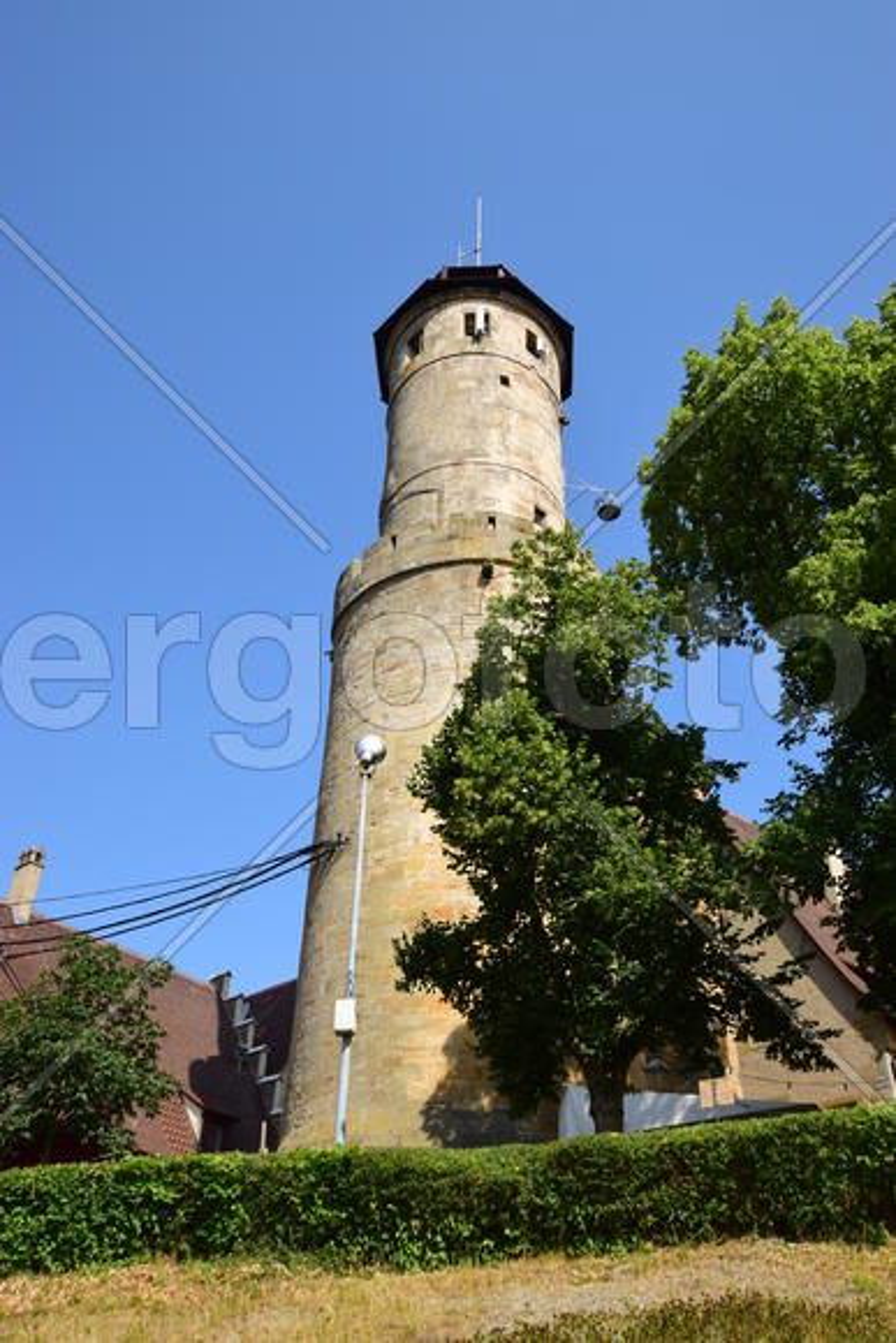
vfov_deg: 61.9
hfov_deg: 43.6
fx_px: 1119
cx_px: 448
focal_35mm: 30
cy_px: 672
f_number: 10
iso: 100
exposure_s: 1/125
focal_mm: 20
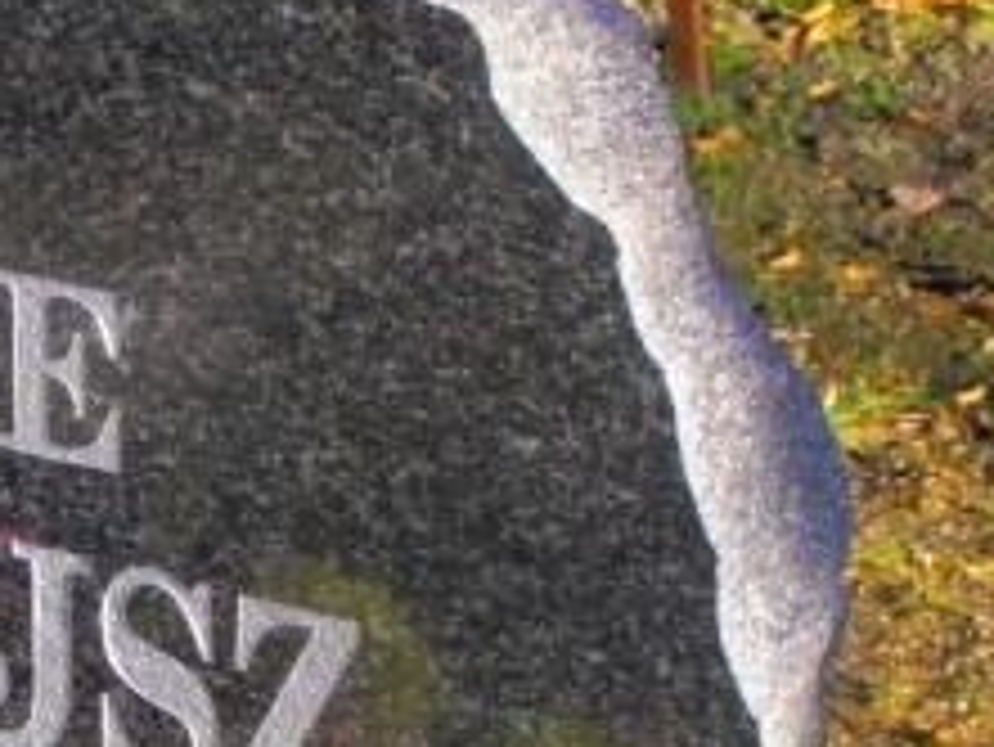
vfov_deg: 8.9
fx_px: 4741
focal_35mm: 165
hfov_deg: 11.8
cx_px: -4
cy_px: 837
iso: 80
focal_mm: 10.04
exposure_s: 1/200
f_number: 4.5
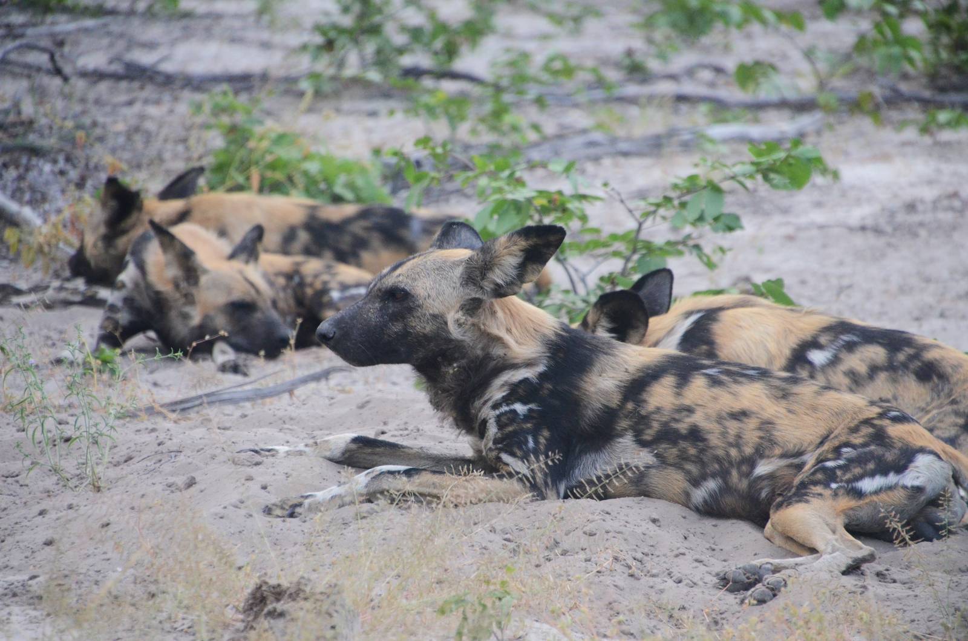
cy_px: 320
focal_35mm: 405
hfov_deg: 5.1
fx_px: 10868
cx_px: 484
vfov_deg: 3.4
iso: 2500
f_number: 6.3
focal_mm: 270
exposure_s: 1/400
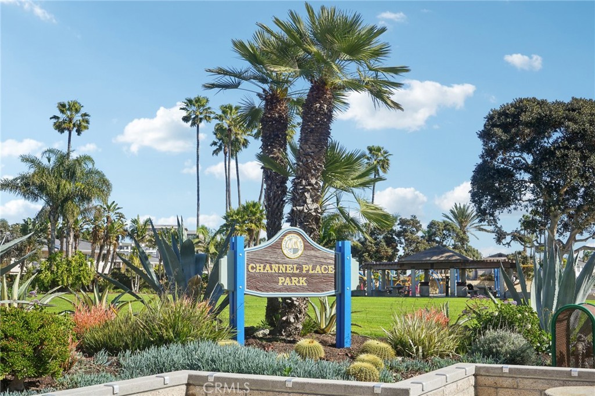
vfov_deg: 31.9
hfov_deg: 46.4
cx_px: 298
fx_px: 694
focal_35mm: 42
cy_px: 198
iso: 100
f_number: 8
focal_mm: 42
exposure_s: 1/400
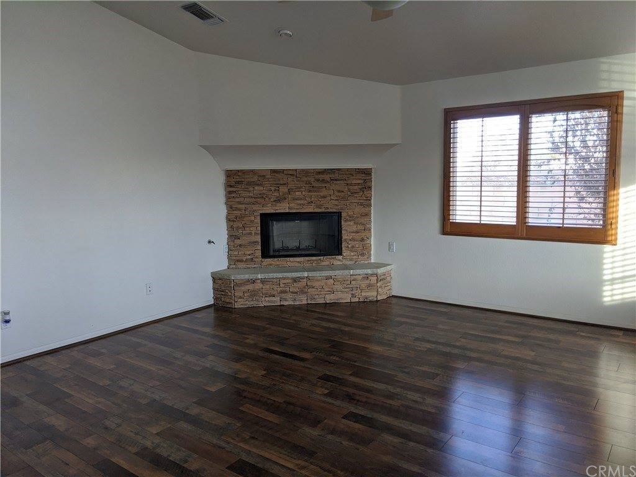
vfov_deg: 51.4
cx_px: 318
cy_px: 238
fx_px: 496
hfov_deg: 65.3
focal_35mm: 27
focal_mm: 4.38
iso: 120
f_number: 1.73
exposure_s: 1/120
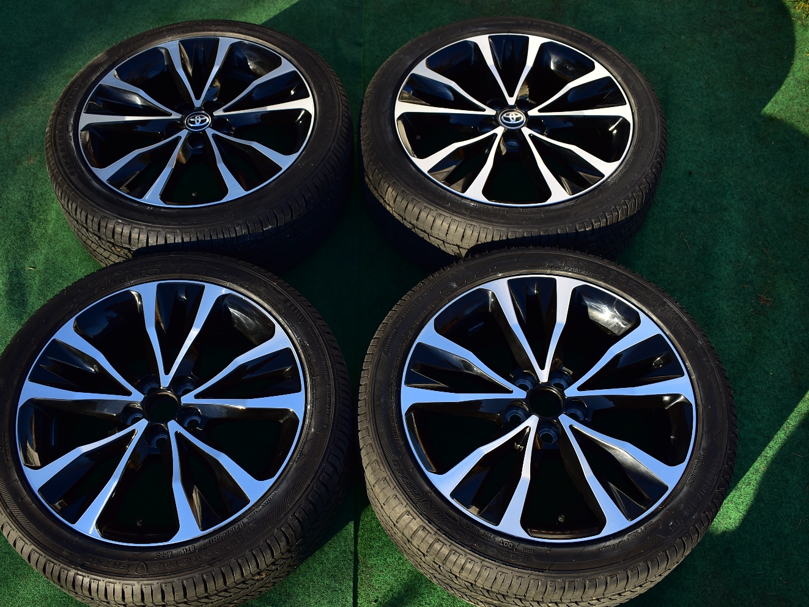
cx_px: 364
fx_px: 877
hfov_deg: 49.4
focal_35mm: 38
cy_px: 305
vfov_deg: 38.1
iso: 100
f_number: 5.6
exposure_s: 1/160
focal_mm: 23
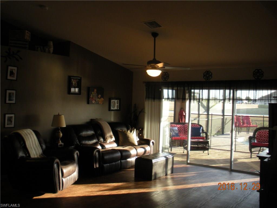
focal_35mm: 35
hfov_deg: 52.6
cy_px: 104
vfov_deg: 40.7
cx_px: 138
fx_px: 280
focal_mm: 6.3
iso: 193
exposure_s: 1/56.7
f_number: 3.5
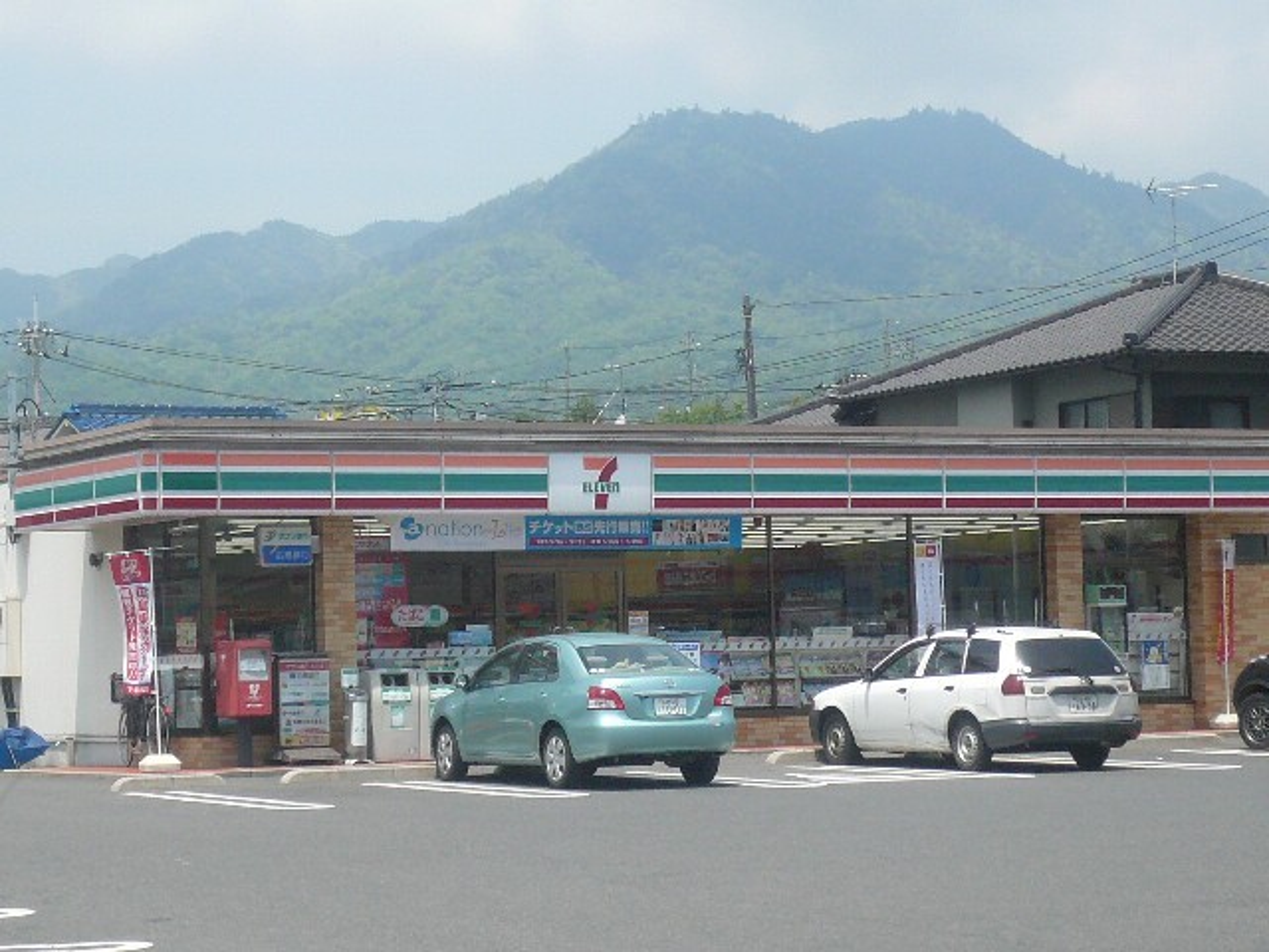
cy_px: 476
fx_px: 3739
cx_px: 634
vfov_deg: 14.5
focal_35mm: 102
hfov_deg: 19.3
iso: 125
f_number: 4.3
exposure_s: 1/800
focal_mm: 11.2
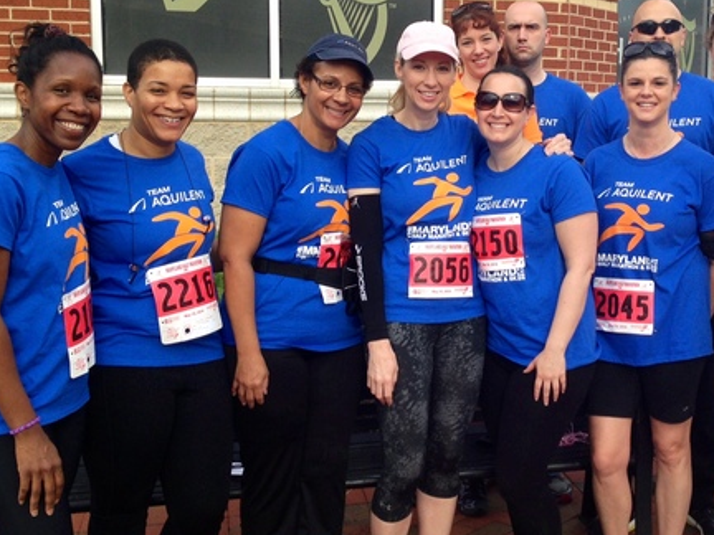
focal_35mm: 55
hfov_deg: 34.6
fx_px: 1134
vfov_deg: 26.5
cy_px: 228
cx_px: 476
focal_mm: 4.12
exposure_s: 1/343
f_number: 2.4
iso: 50
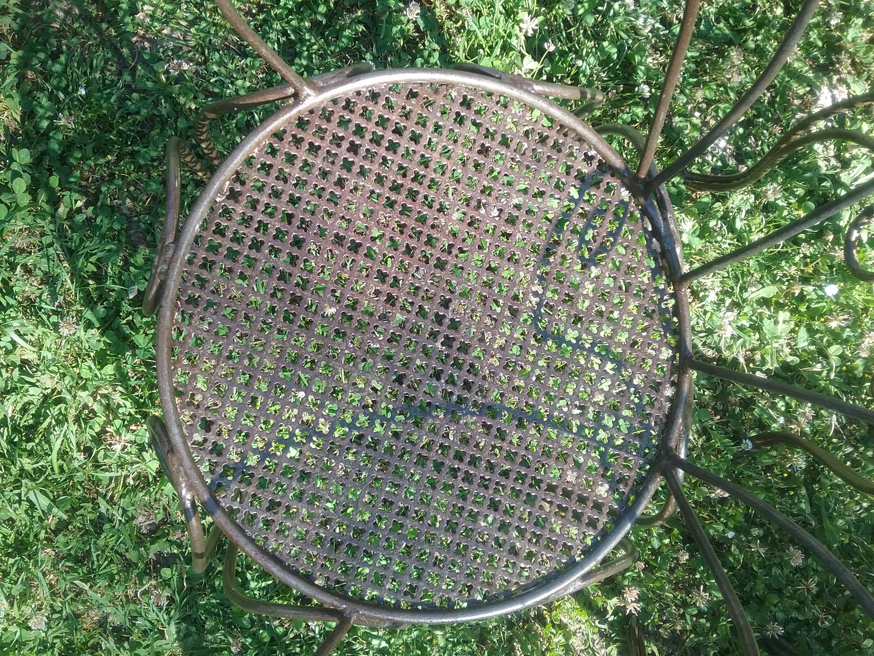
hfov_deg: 58.4
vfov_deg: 45.4
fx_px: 783
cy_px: 328
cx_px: 437
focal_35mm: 31
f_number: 2.2
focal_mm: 3.3
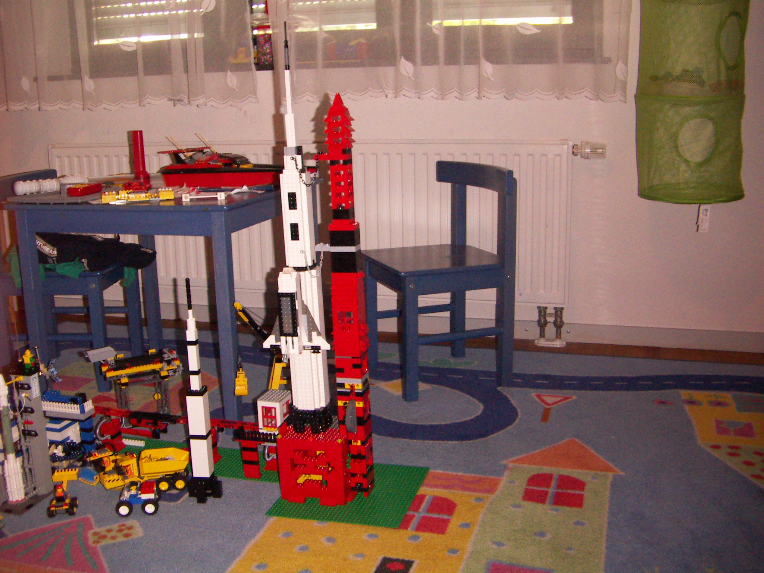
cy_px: 286
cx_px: 382
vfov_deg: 39.7
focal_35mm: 36
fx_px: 795
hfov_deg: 51.4
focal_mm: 4.7
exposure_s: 1/50
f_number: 2.8
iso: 200
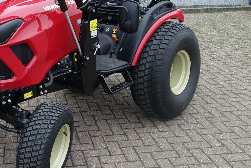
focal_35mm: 50
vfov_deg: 26.3
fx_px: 349
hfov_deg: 38.4
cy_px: 23
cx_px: 57
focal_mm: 8.8
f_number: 3.5
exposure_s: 1/80
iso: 125
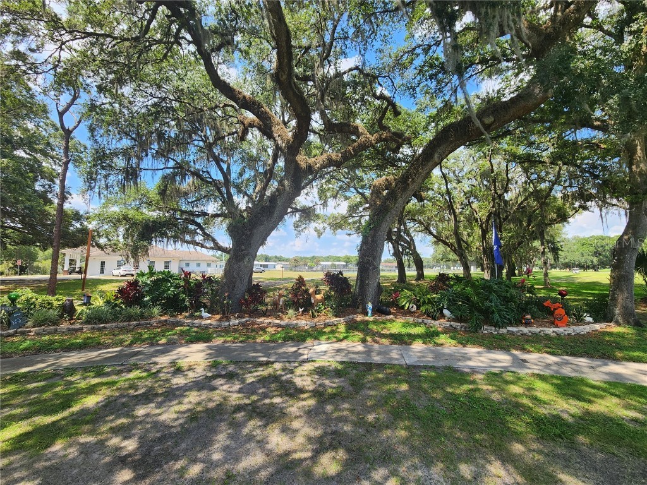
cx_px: 324
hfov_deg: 106.2
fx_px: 243
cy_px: 242
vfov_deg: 89.9
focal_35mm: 13
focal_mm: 2.2
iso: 50
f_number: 2.2
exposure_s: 1/571
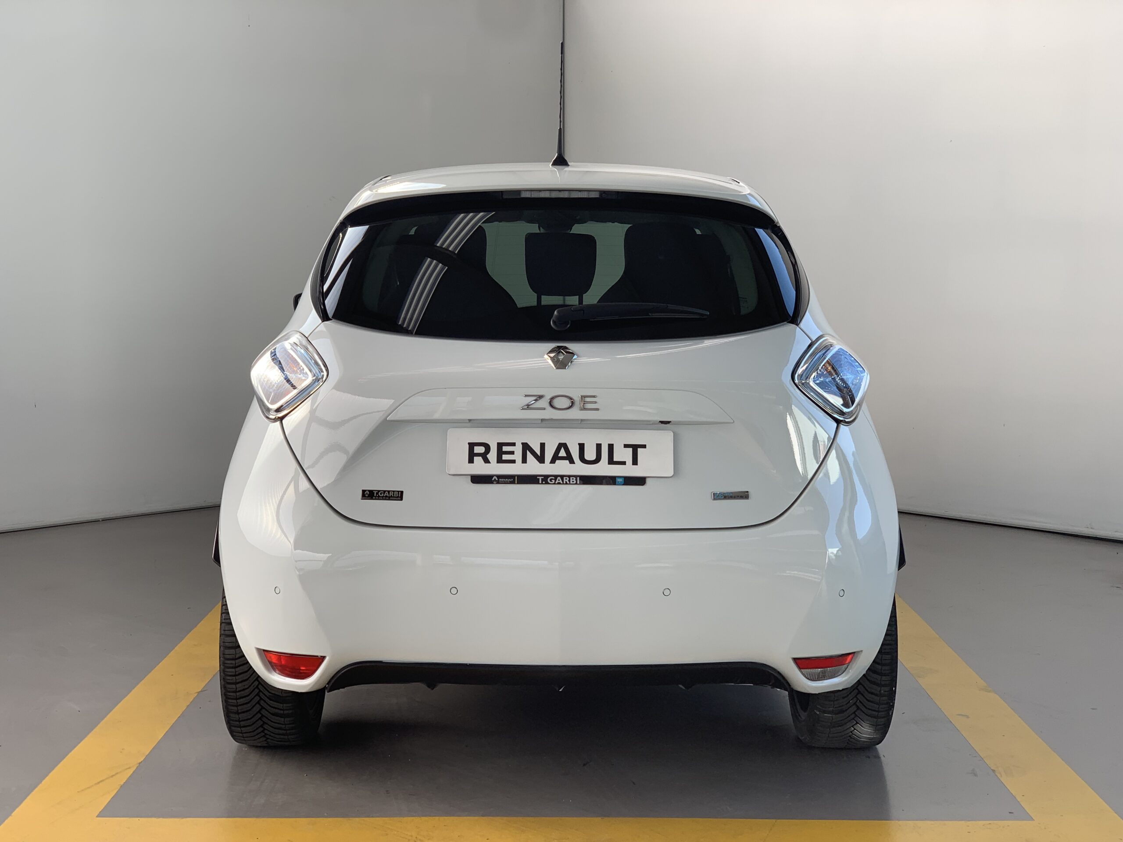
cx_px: 562
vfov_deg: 28.0
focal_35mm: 52
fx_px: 1687
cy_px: 421
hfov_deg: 36.8
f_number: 2.4
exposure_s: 1/129
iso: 16
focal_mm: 6
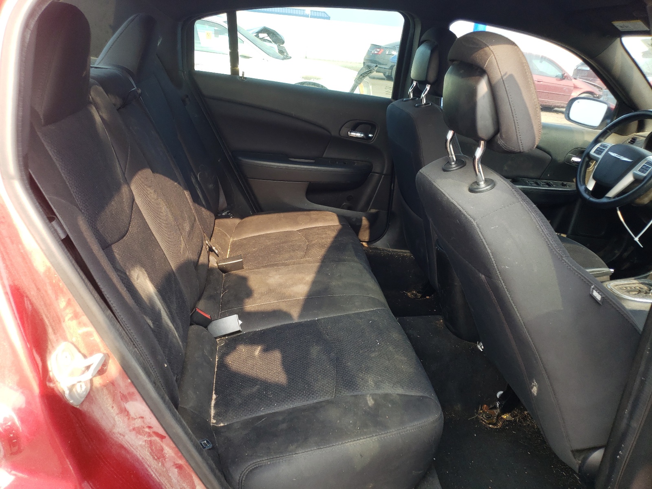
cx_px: 326
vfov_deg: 53.1
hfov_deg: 67.3
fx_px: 490
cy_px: 244
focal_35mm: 26
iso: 50
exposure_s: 1/172
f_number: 1.5
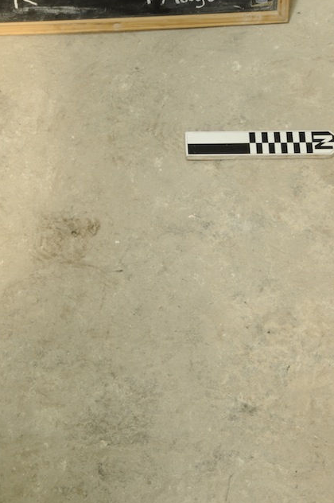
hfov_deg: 9.1
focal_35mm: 150
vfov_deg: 13.7
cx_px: 134
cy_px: 230
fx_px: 2092
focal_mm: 70
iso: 100
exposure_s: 8
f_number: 22
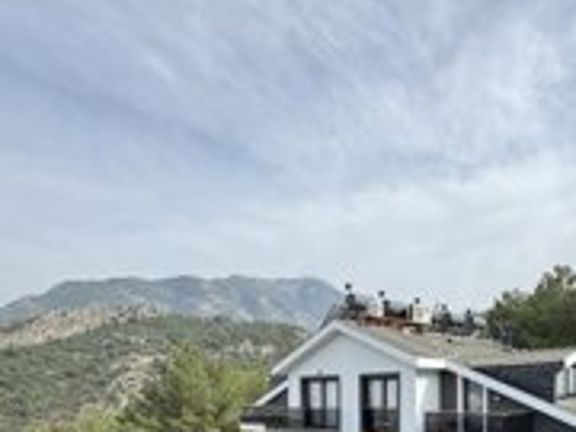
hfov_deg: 62.3
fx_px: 466
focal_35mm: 28
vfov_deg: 43.9
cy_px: 413
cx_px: 371
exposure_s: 1/1256
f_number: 2.2
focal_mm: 2.22
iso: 50
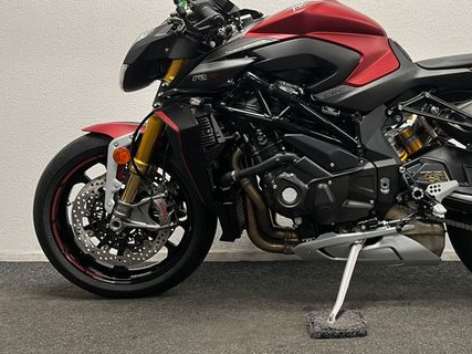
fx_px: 532
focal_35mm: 39
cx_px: 339
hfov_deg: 46.6
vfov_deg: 36.7
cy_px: 152
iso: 125
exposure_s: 1/50
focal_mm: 5.1
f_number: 1.6
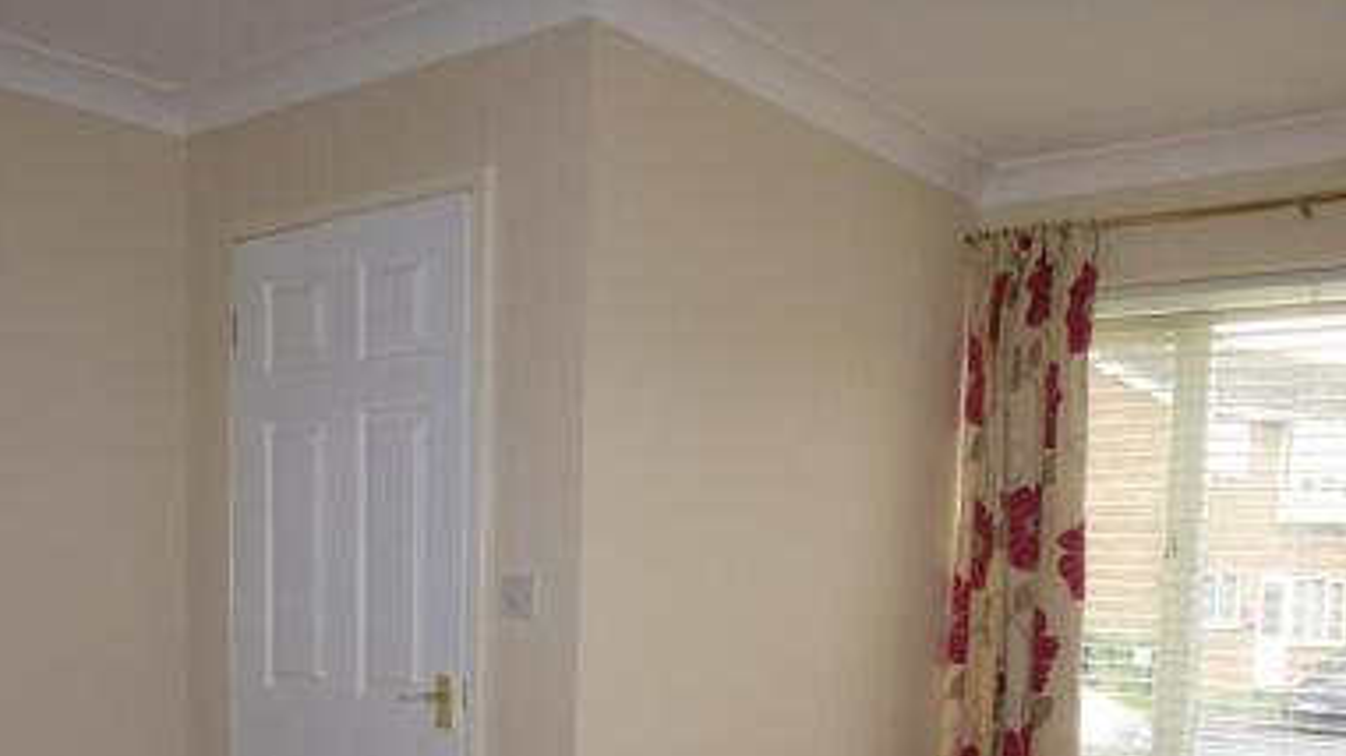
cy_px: 737
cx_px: 655
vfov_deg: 28.1
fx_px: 1427
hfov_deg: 50.5
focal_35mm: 40
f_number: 3.3
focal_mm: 4.3
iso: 200
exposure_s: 1/60
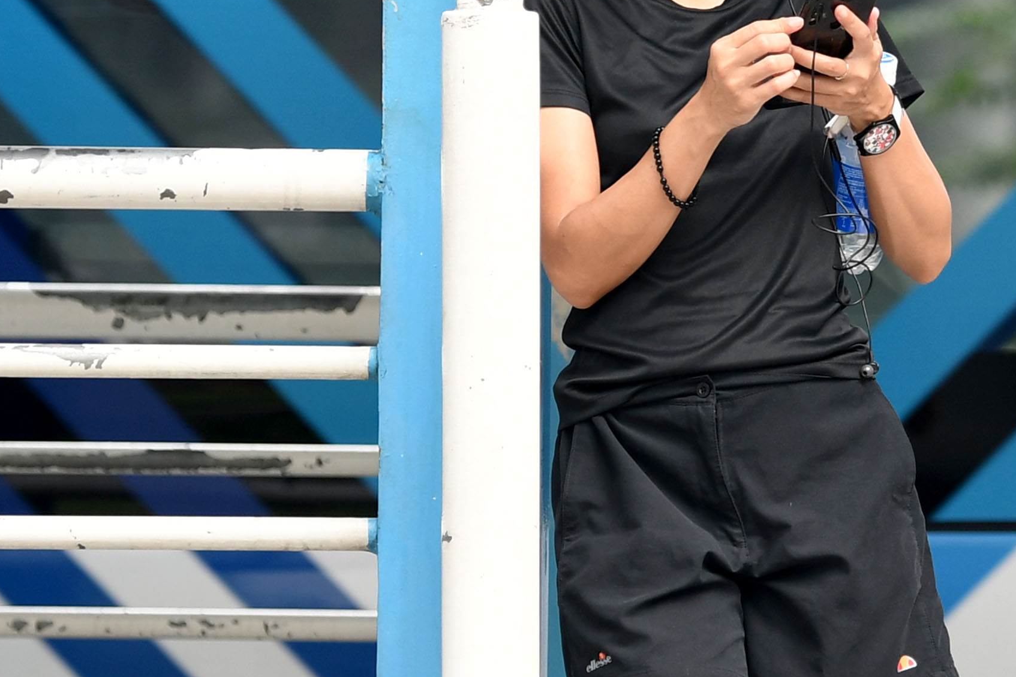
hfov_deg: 3.1
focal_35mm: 666
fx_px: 18783
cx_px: 1530
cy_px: 434
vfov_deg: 2.1
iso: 200
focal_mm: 135
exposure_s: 1/200
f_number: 2.8
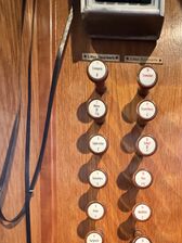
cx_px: 126
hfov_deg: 53.5
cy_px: 199
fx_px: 175
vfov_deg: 62.7
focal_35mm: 25
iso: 1000
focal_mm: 2.22
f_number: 2.2
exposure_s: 1/50
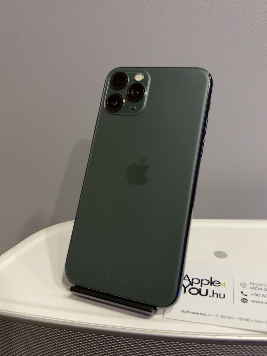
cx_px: 134
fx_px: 247
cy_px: 178
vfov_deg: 71.6
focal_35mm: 24
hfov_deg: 56.8
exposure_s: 1/48
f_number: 1.78
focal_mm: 6.76
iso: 250
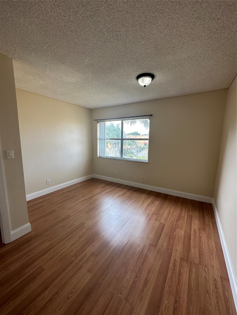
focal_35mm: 14
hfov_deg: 85.7
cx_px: 118
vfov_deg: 102.1
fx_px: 128
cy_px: 158
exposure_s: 1/149
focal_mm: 2.22
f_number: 2.2
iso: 40
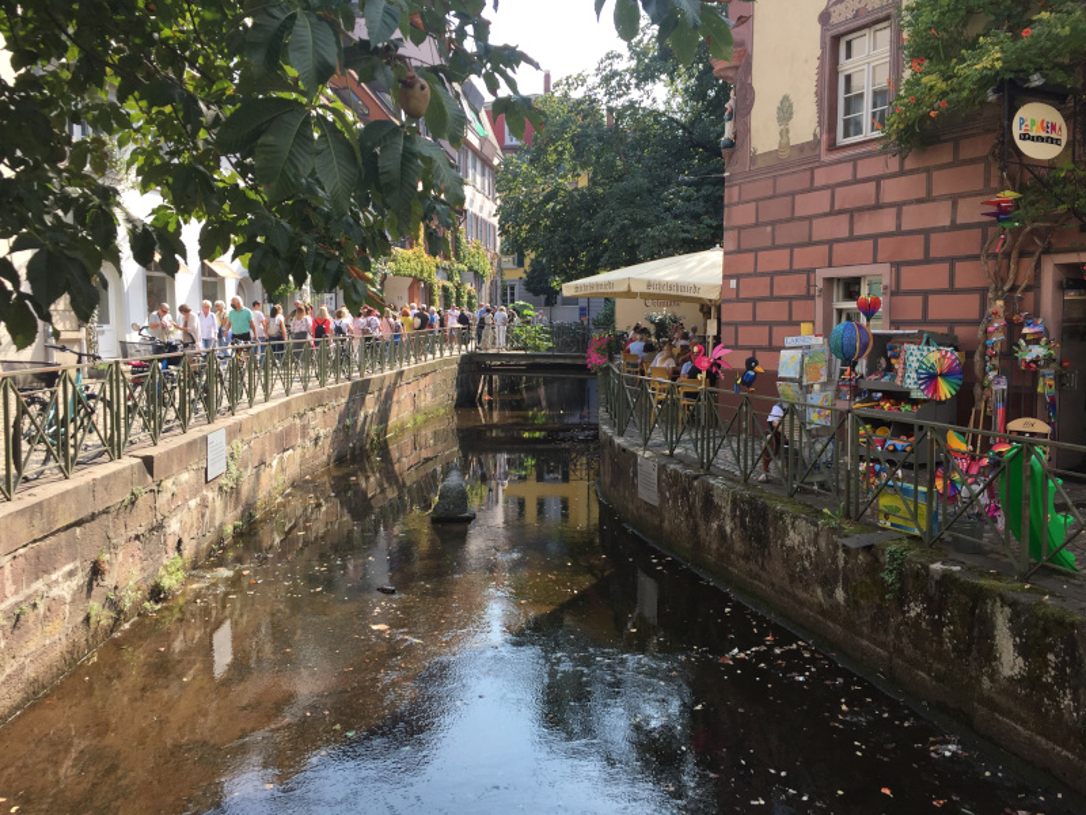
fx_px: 910
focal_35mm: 29
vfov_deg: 48.2
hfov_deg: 61.7
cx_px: 543
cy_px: 408
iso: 32
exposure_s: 1/494
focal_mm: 4.15
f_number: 2.2
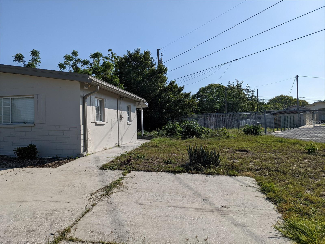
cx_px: 162
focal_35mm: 27
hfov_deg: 65.3
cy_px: 122
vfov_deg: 51.4
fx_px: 253
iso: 73
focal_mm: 4.38
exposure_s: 1/7812
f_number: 1.73
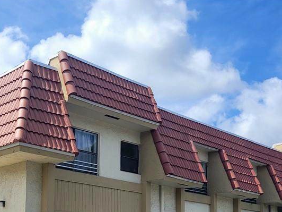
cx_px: 45
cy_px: 201
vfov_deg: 27.8
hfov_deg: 36.5
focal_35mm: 50
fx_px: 407
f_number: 1.8
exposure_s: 1/3333
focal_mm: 5.4
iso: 40
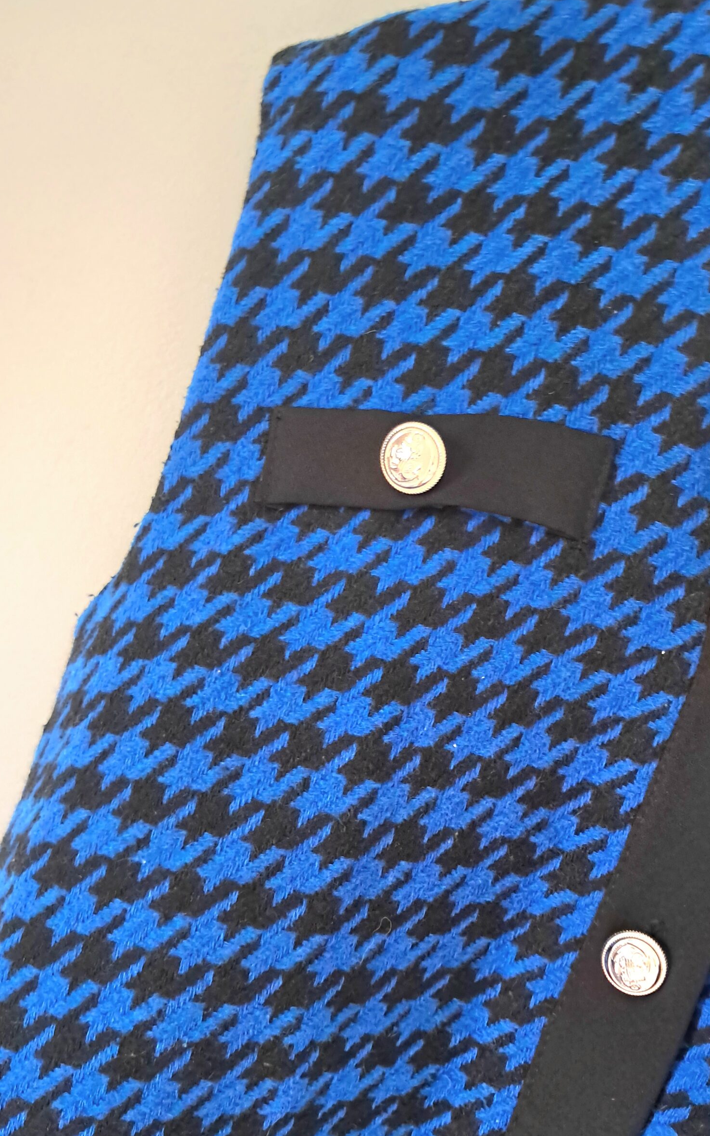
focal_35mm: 31
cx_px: 424
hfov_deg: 40.4
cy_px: 595
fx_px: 960
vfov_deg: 61.2
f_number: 1.8
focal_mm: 4
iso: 800
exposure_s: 1/20
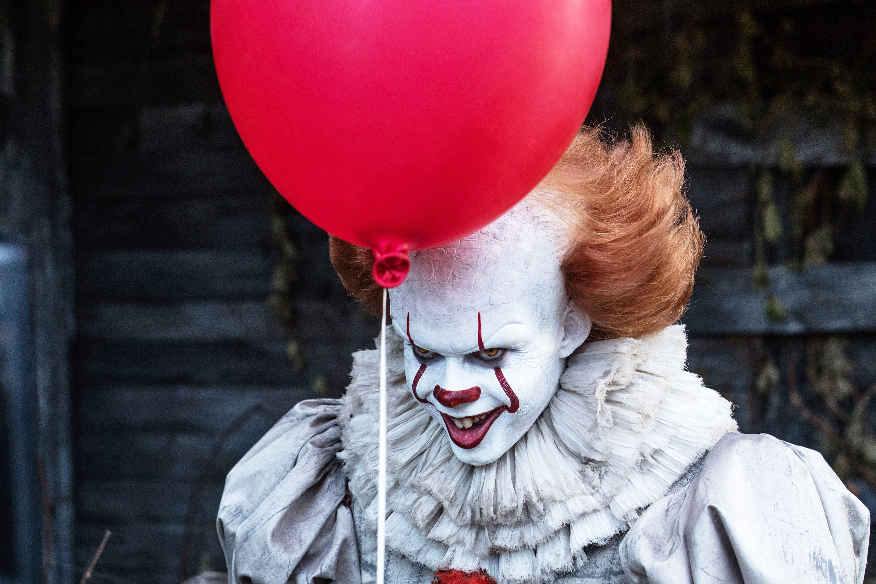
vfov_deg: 16.3
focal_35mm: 84
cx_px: 438
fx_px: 2044
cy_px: 292
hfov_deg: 24.2
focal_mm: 56
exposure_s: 1/125
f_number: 3.6
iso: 640
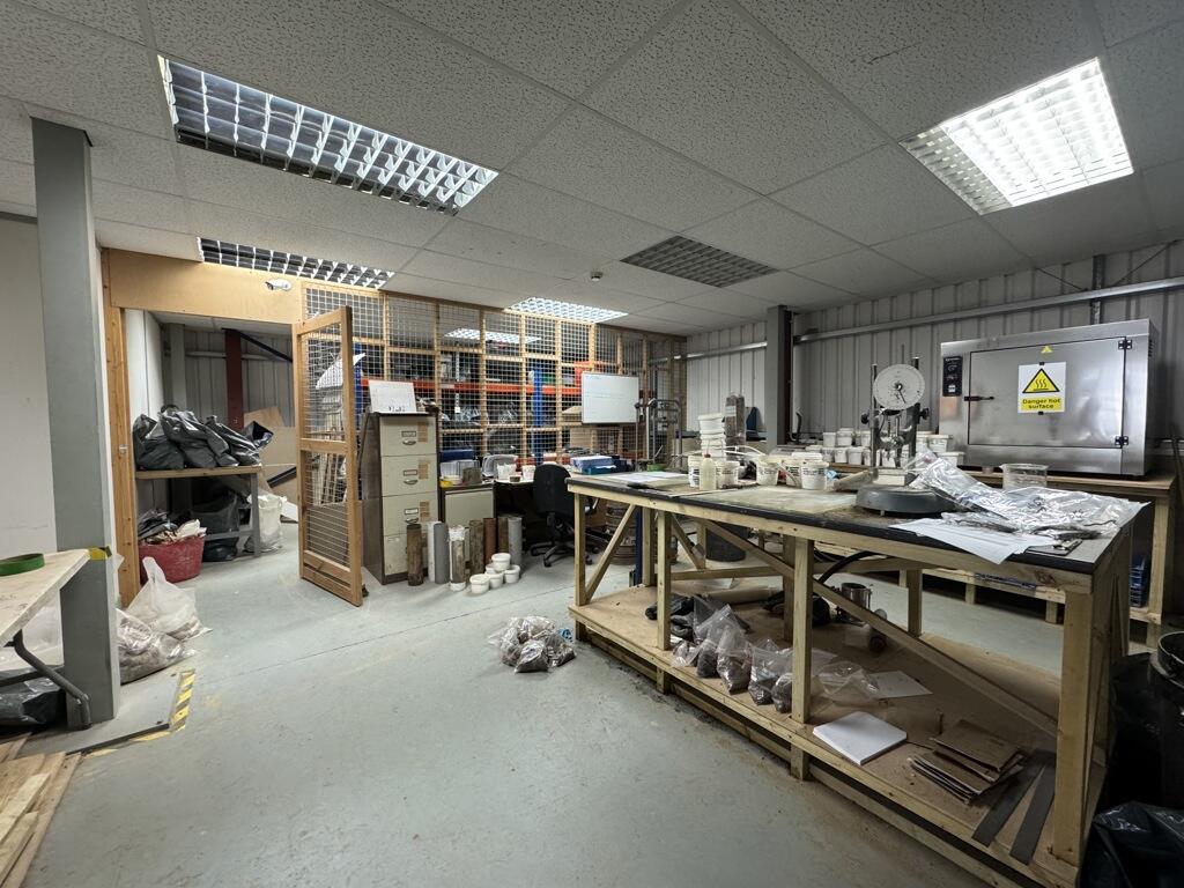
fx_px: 479
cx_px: 592
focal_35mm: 14
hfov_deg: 102.1
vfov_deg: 85.7
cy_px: 444
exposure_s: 1/100
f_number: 2.2
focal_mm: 2.22
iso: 250
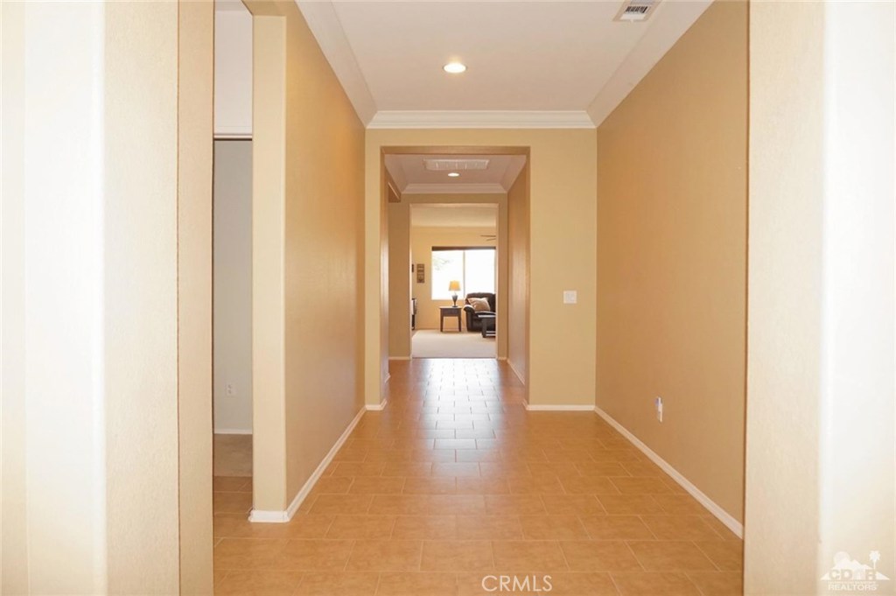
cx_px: 448
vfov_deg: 53.1
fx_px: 597
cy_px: 298
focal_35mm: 24
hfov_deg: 73.8
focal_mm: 16
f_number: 4
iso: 1250
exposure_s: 1/160
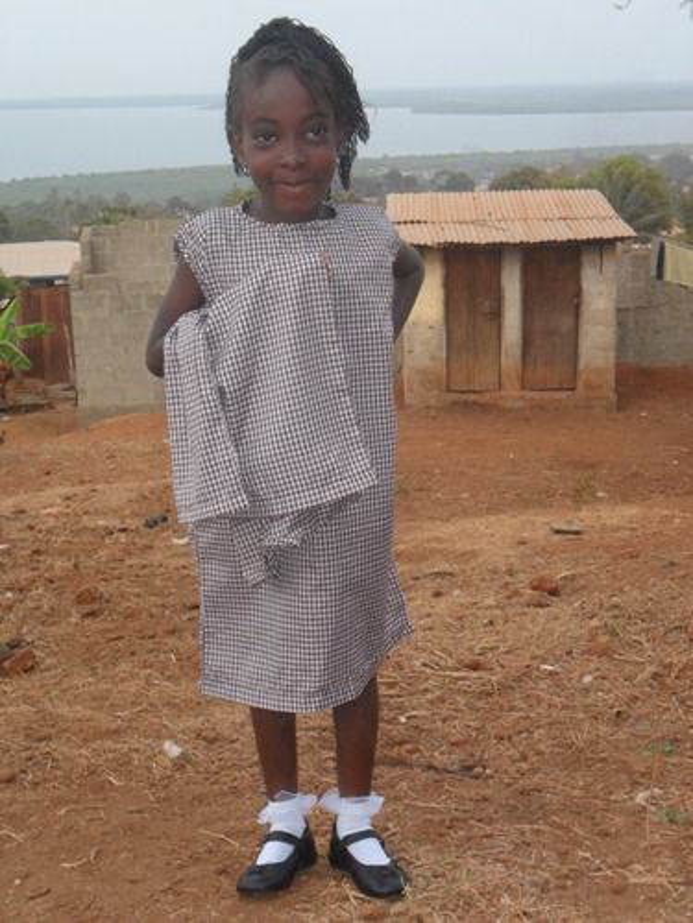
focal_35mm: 52
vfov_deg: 36.8
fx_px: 1388
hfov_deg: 28.0
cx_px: 346
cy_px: 462
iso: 200
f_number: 5
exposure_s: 1/60
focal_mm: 9.3
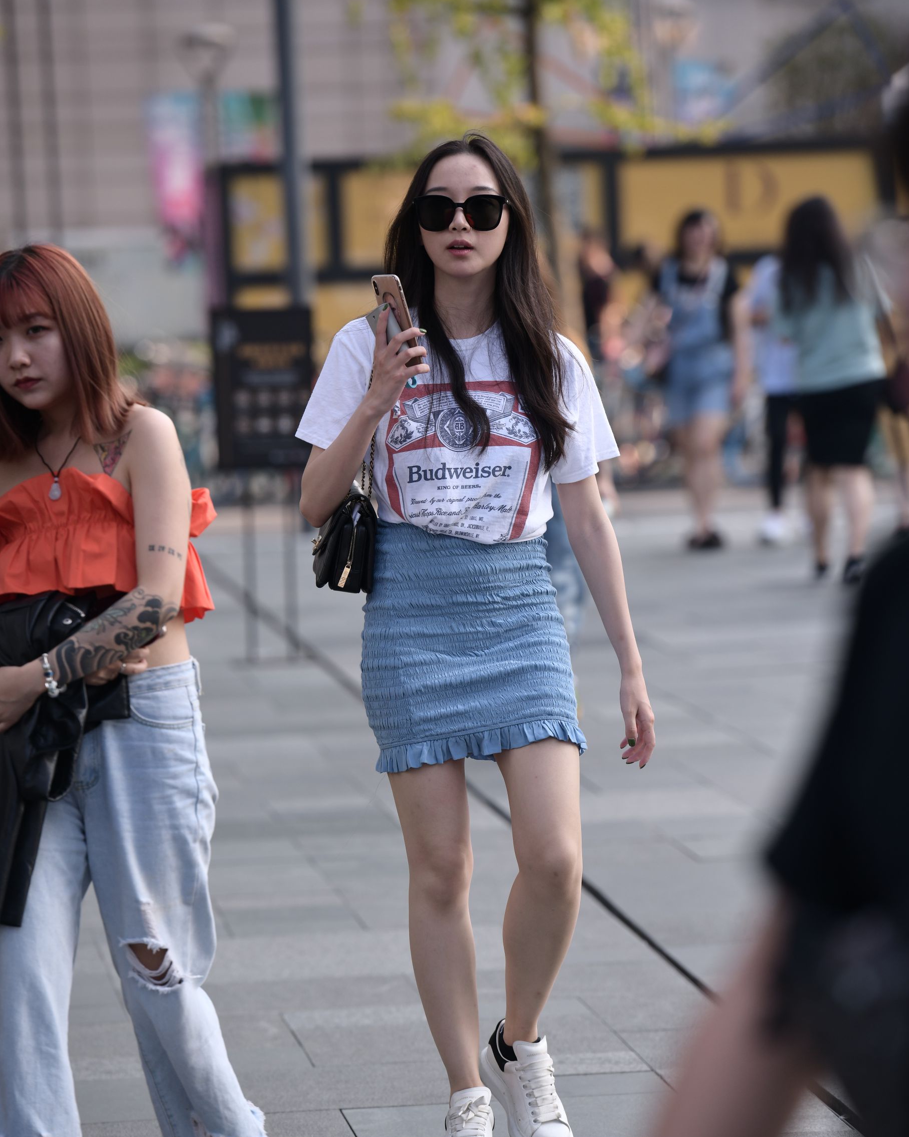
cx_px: 455
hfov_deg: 7.6
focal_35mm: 203
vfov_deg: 9.5
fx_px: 6828
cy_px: 664
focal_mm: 180
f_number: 4
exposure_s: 1/800
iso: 250
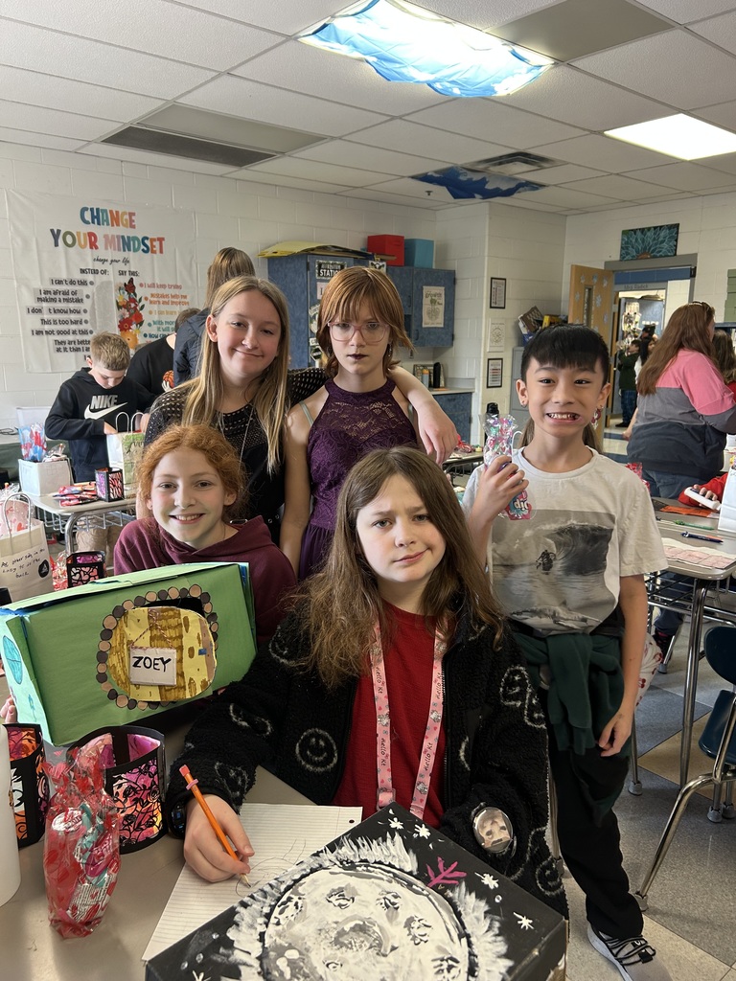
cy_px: 490
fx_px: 737
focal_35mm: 26
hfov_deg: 53.1
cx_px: 368
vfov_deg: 67.3
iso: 125
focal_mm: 5.7
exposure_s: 1/60
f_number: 1.5
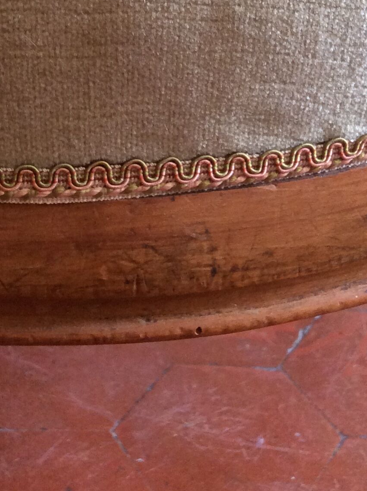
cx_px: 183
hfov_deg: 20.1
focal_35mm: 73
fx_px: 1034
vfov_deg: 25.4
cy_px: 0
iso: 125
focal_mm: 3.3
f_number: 2.4
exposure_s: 1/25
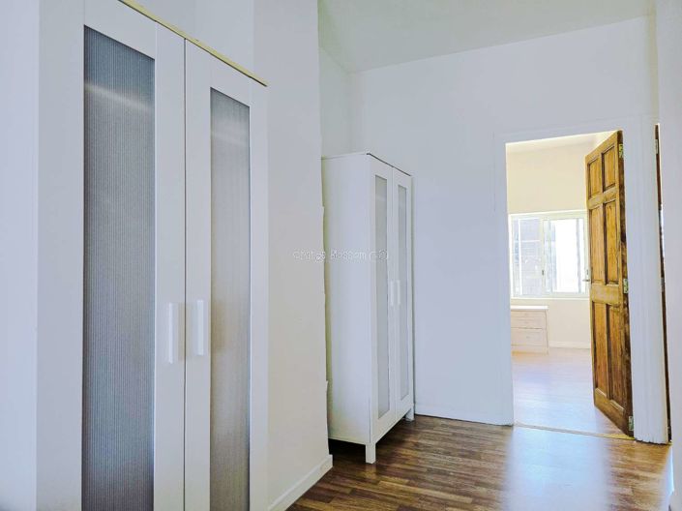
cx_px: 341
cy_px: 256
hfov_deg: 74.0
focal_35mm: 23
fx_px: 453
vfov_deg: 58.8
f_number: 1.7
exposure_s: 1/100
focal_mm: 6.3
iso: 160
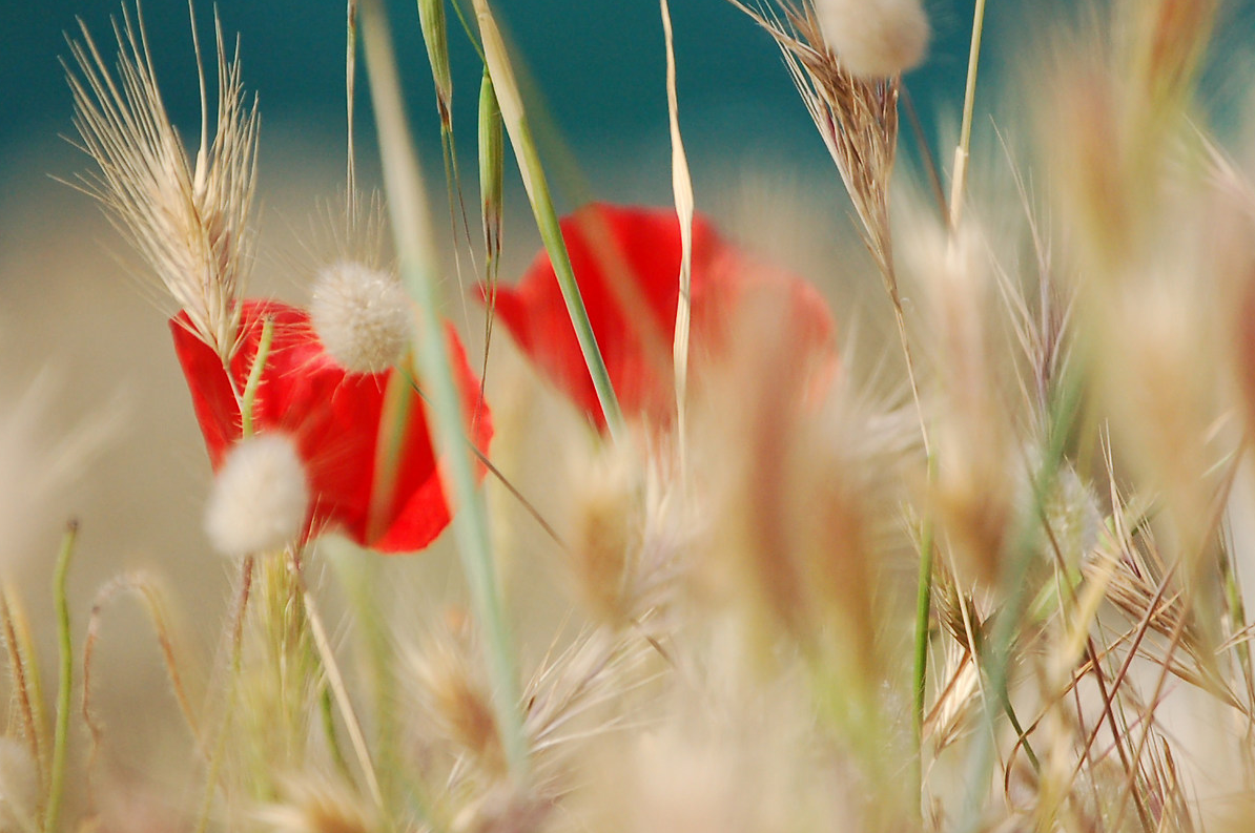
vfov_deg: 2.5
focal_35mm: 558
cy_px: 370
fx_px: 19429
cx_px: 623
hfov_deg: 3.7
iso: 400
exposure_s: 1/1600
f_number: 5.6
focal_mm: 185
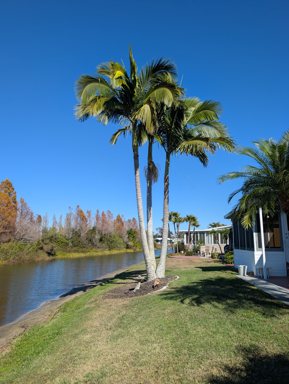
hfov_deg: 56.9
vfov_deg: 71.5
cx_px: 144
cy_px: 192
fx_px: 266
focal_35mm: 24
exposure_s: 1/1134
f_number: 1.68
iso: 20
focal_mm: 6.9
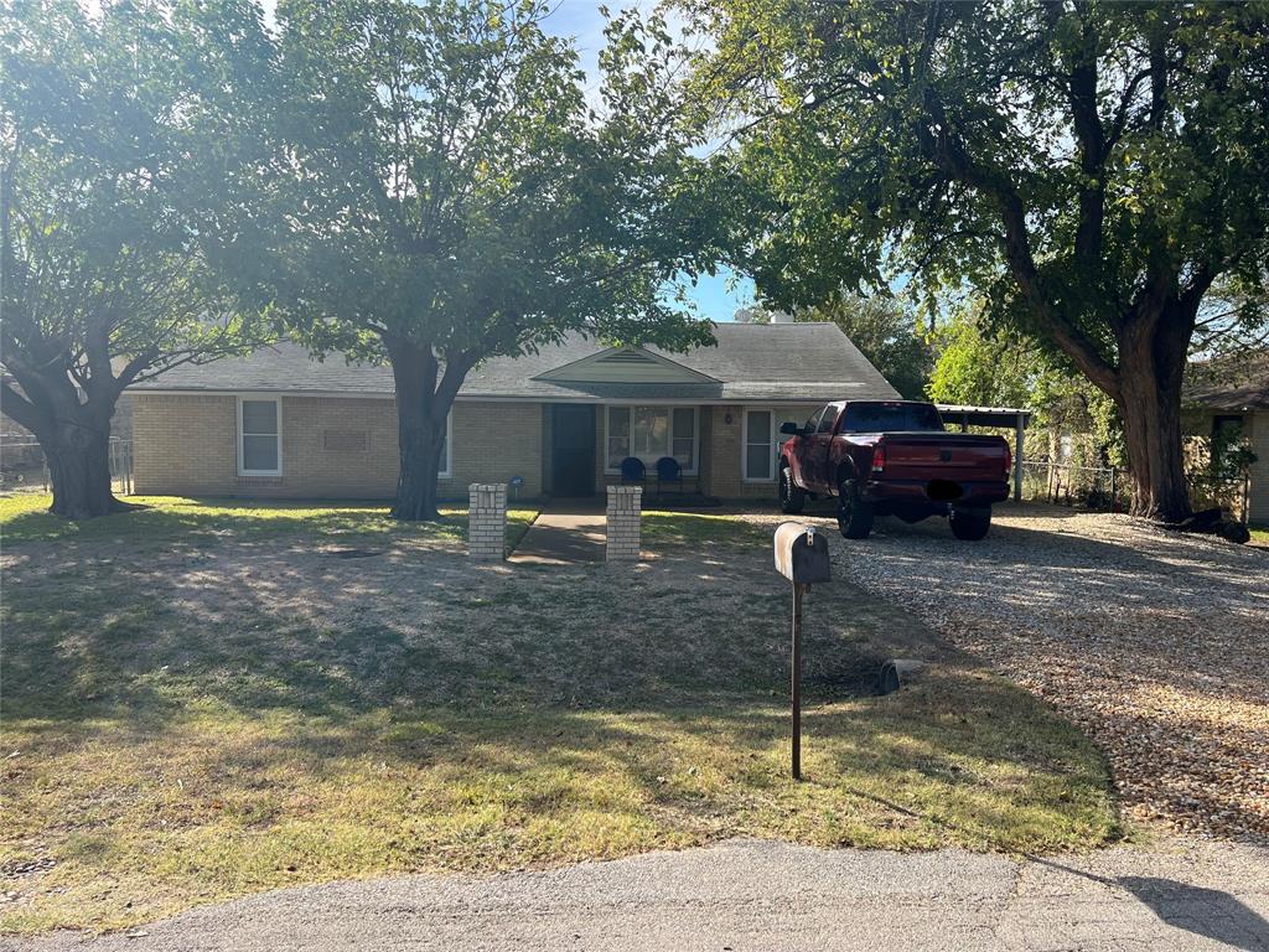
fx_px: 953
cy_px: 476
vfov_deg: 53.1
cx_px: 634
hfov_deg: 67.3
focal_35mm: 26
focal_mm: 5.7
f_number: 1.5
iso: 50
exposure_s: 1/1972
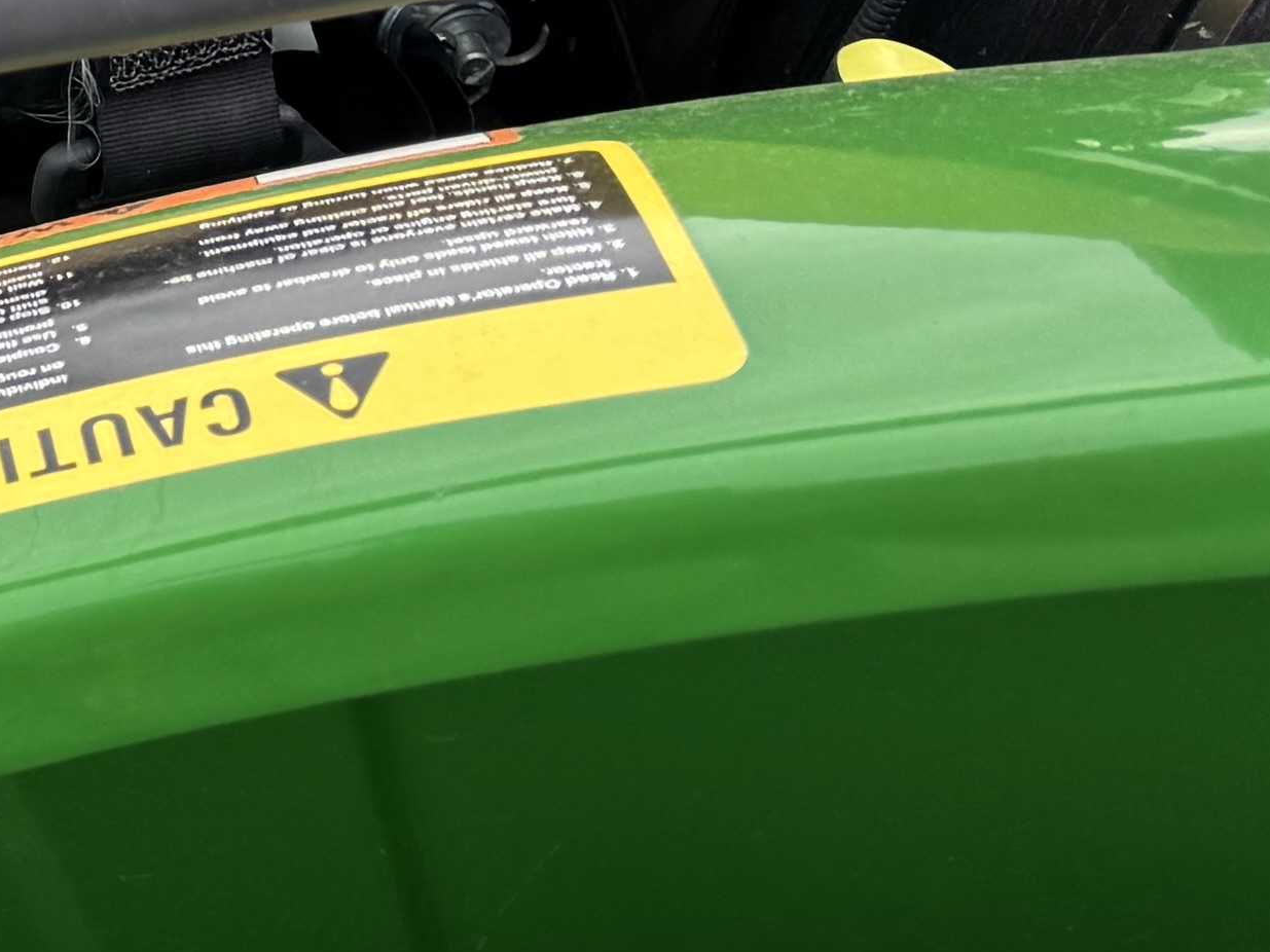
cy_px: -763
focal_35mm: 111
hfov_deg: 14.6
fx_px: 4072
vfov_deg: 12.2
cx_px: -1298
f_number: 1.78
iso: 80
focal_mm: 6.76
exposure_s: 1/765
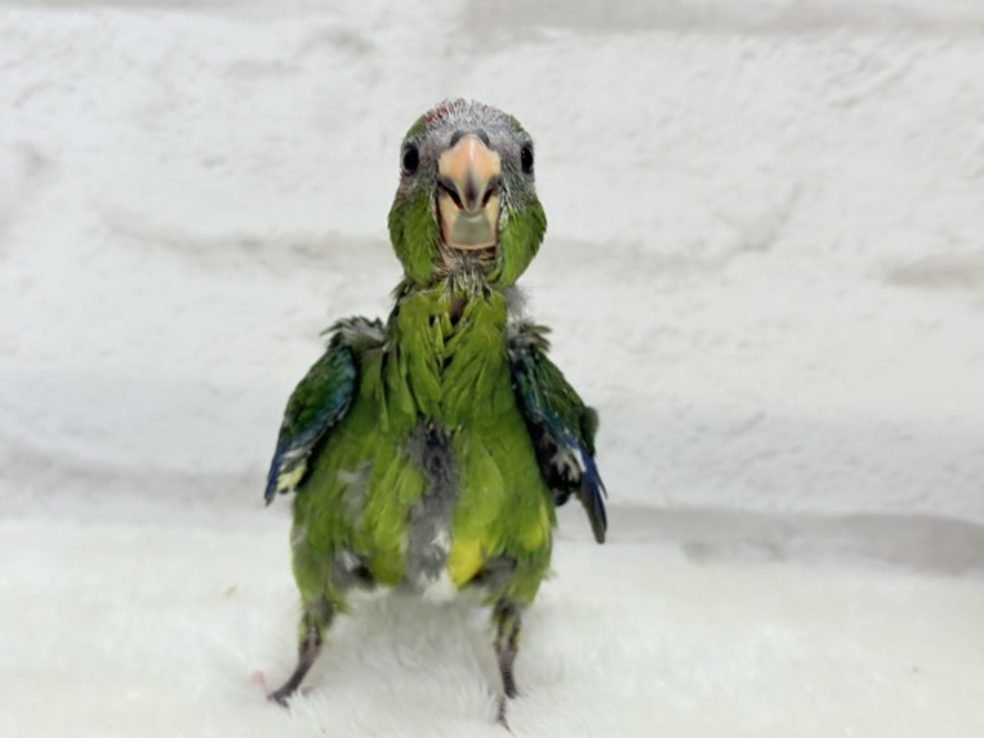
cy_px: 369
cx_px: 492
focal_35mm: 52
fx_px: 1478
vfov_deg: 28.0
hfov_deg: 36.8
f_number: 1.6
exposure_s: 1/100
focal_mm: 5.96
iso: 80
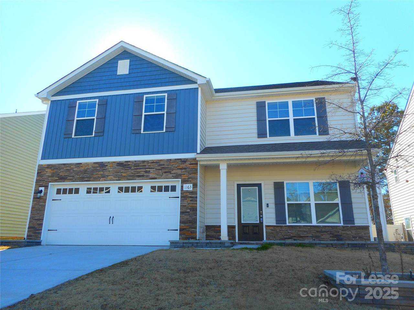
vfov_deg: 54.9
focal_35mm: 25
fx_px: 299
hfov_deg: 69.4
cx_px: 207
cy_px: 155
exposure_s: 1/320
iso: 80
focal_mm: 4.5
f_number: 3.7
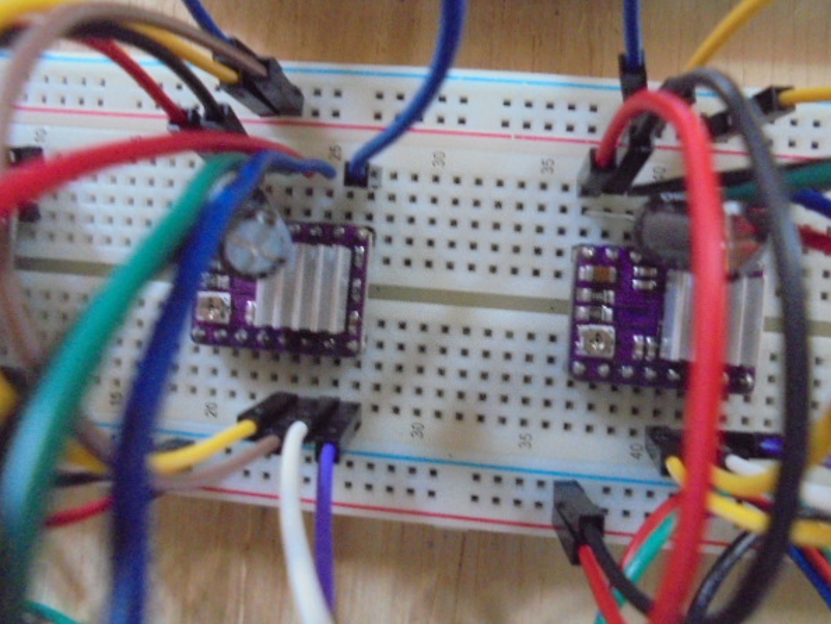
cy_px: 298
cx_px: 434
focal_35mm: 28
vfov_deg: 49.8
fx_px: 672
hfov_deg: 63.4
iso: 800
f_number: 3.5
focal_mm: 4.6
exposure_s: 1/13
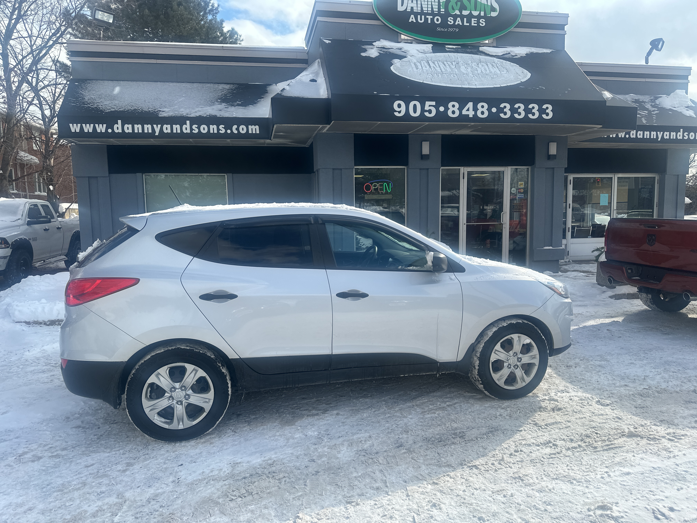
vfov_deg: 56.8
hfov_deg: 71.6
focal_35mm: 24
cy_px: 262
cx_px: 348
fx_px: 483
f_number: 1.78
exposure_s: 1/3861
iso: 80
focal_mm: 6.86
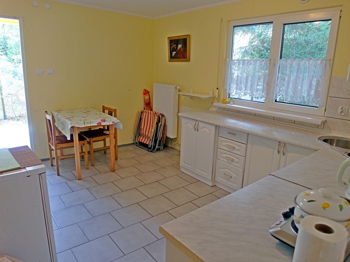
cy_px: 131
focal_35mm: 24
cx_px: 175
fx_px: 243
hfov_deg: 71.6
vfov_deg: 56.8
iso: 80
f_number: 2
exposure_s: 1/45
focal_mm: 5.2
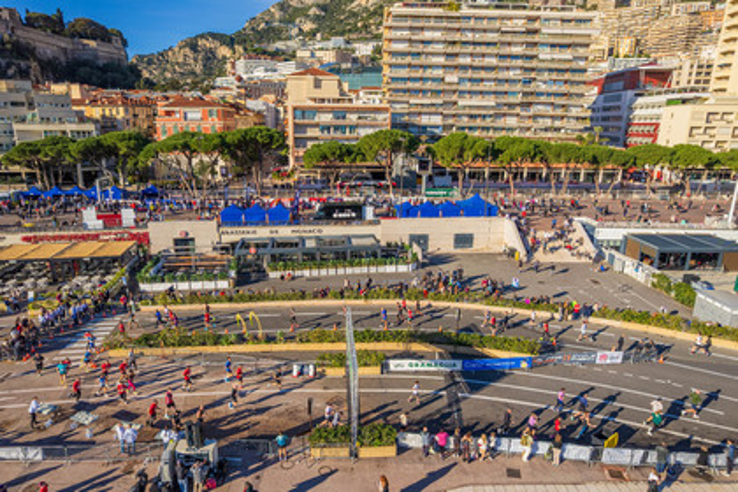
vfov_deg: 57.2
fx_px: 451
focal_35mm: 22
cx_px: 369
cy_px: 246
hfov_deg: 78.6
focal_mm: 8.4
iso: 100
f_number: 2.8
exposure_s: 1/1600
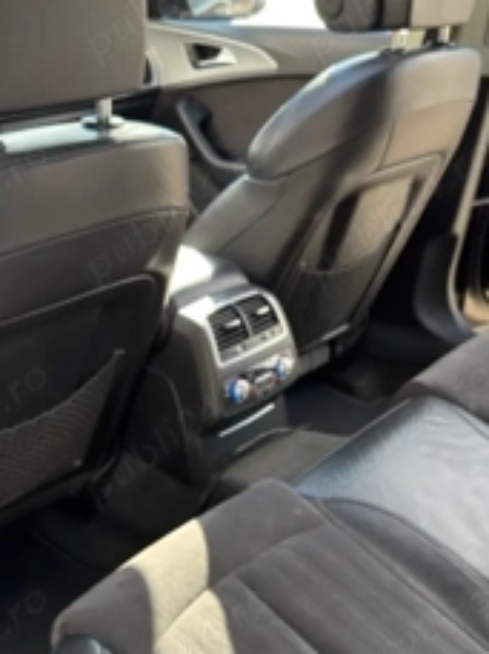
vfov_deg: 43.8
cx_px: 234
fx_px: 793
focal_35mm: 42
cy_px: 468
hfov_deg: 34.3
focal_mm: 6.76
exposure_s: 1/208
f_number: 1.78
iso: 80
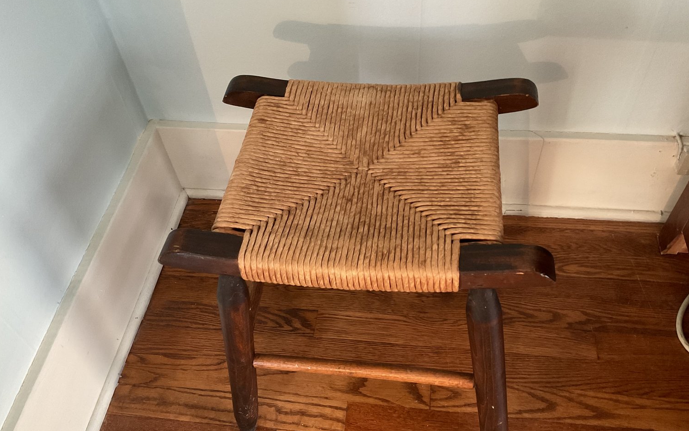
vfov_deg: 40.5
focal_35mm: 31
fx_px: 582
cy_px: 247
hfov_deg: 61.2
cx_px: 342
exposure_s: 1/40
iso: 250
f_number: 1.8
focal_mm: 3
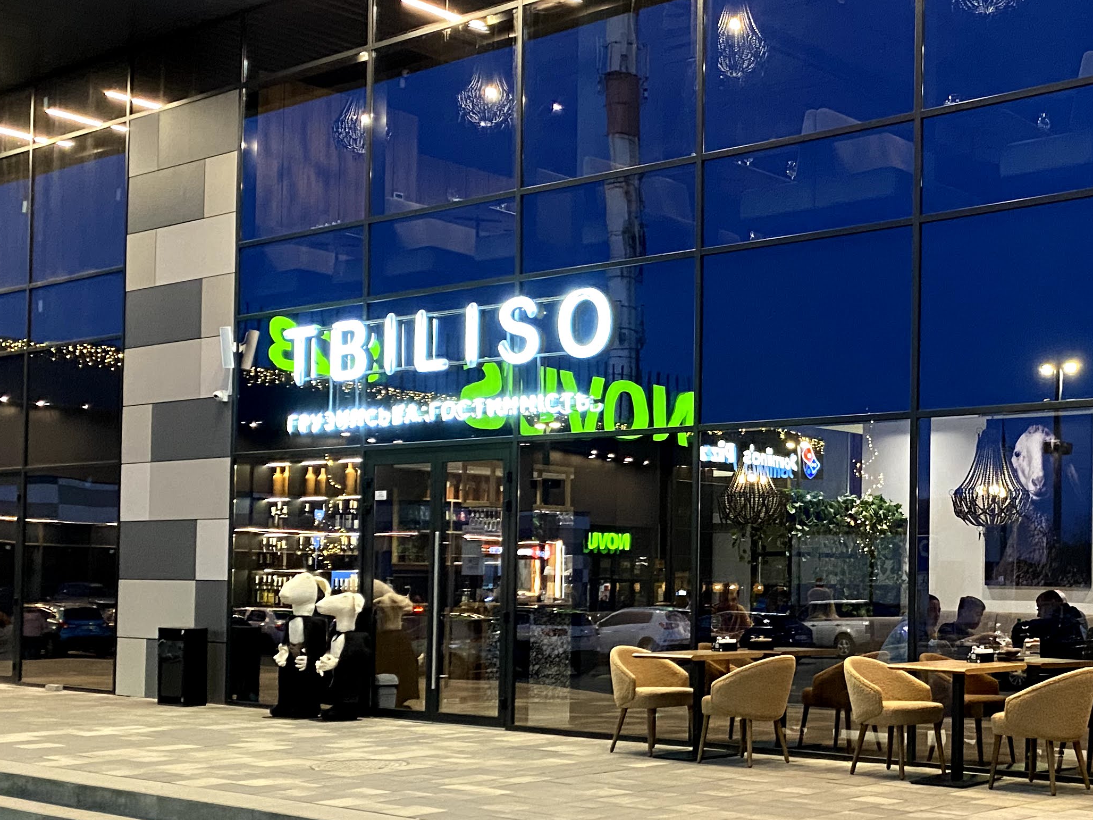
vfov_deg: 28.4
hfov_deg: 36.4
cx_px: 853
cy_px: 545
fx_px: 1610
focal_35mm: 51
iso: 500
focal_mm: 4.25
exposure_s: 1/33
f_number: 1.8
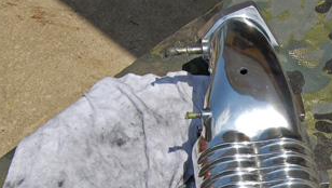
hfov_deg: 24.1
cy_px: 197
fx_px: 758
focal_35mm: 86
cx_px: 289
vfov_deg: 13.9
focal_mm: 26
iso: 200
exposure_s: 1/500
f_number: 11
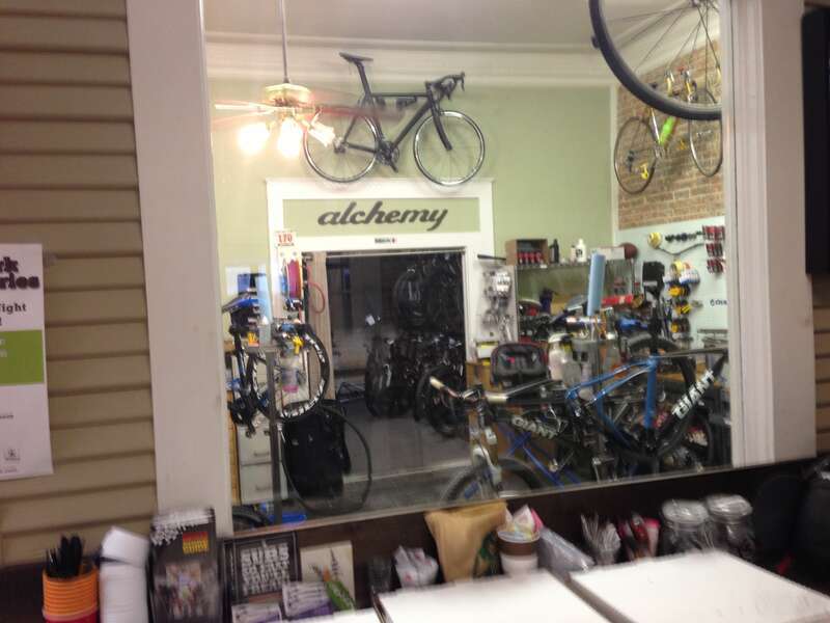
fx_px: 791
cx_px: 415
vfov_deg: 42.9
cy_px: 312
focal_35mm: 33
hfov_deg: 55.4
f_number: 2.4
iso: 125
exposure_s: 1/20
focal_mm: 4.13
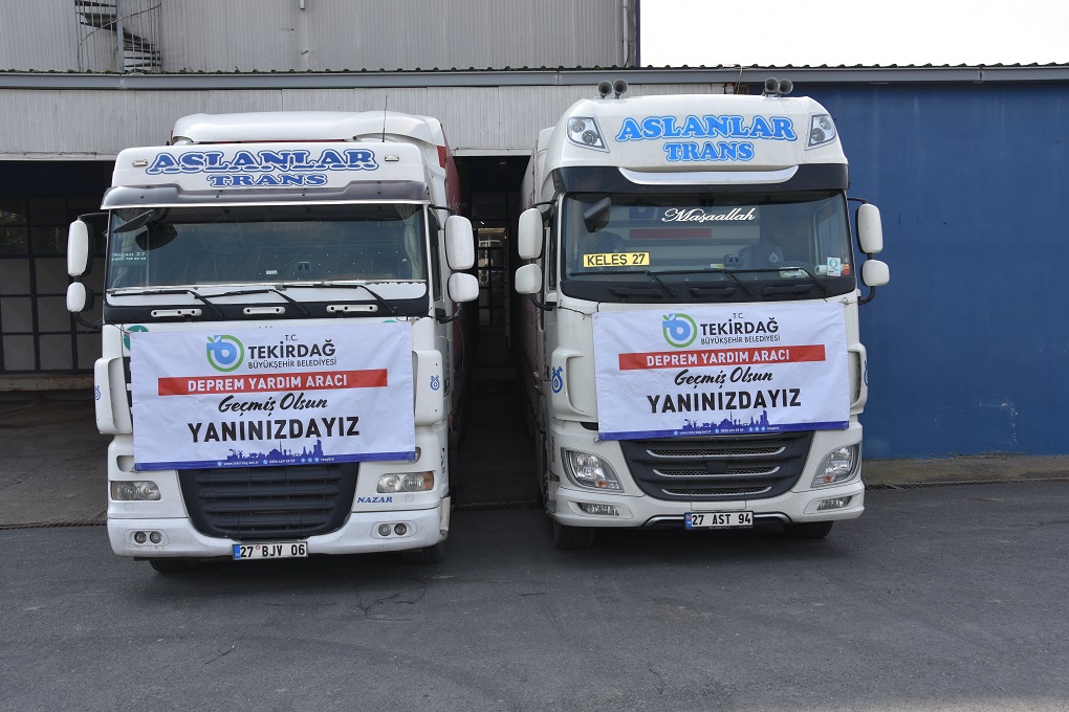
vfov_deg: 36.9
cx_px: 534
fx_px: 1069
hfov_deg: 53.1
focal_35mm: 36
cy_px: 356
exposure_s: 1/200
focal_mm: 24
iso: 100
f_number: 7.1
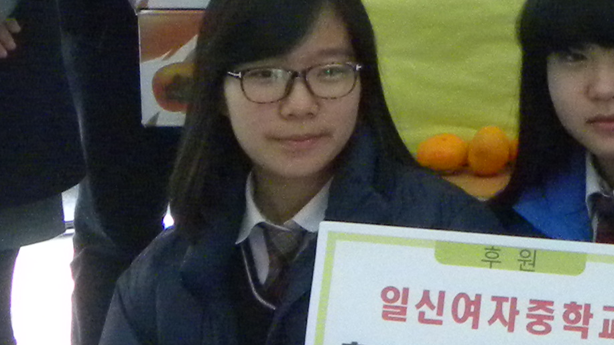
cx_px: 675
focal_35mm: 157
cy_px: 83
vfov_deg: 7.7
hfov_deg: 13.4
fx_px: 2556
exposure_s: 1/65.1
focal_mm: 5.9
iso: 400
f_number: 2.8
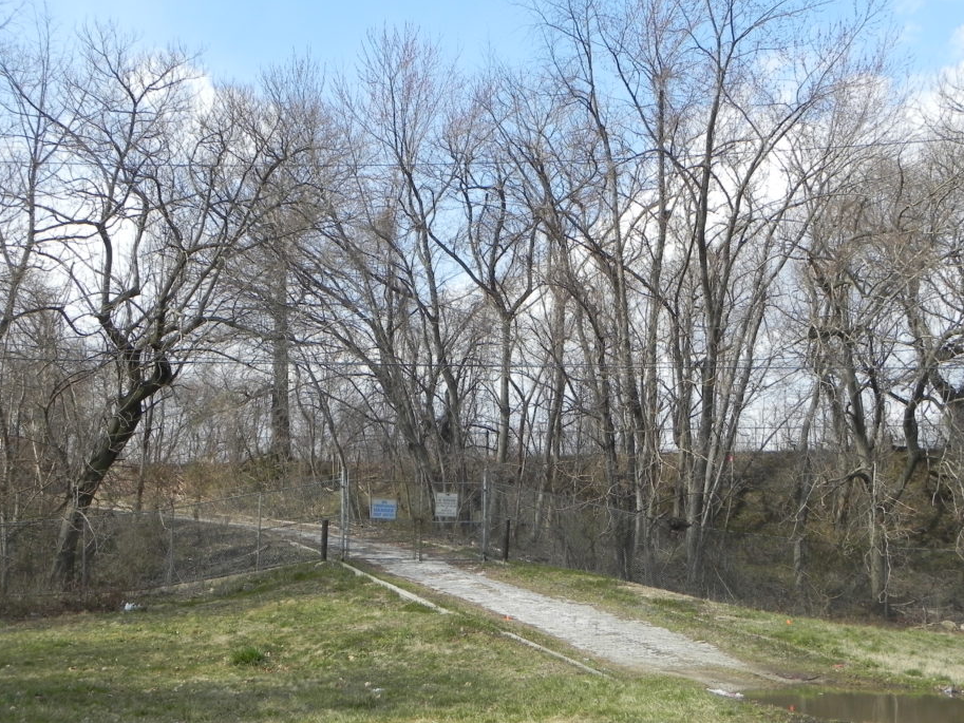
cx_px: 499
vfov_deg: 31.5
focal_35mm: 46
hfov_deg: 41.2
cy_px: 378
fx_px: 1281
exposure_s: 1/300
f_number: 6.3
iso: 160
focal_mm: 7.3
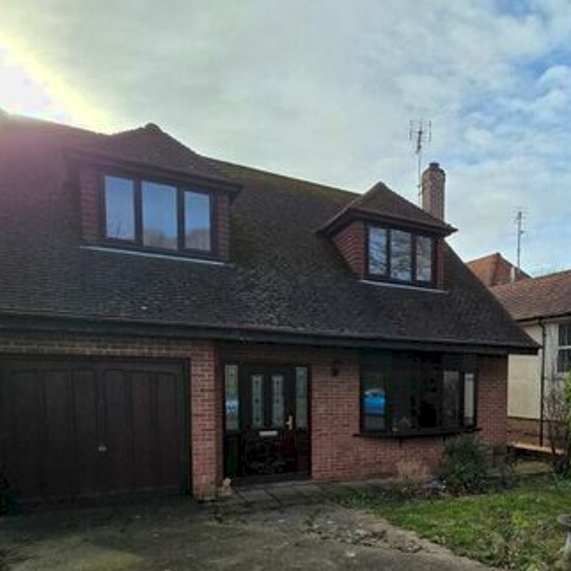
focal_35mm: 25
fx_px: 467
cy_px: 416
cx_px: 431
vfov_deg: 60.1
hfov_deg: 59.4
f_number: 2.2
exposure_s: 1/2088
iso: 50
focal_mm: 2.2
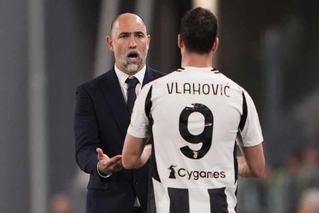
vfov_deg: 3.4
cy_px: 106
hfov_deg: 5.2
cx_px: 160
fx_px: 3544
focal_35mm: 400
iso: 2000
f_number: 2.8
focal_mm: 400
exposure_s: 1/1600
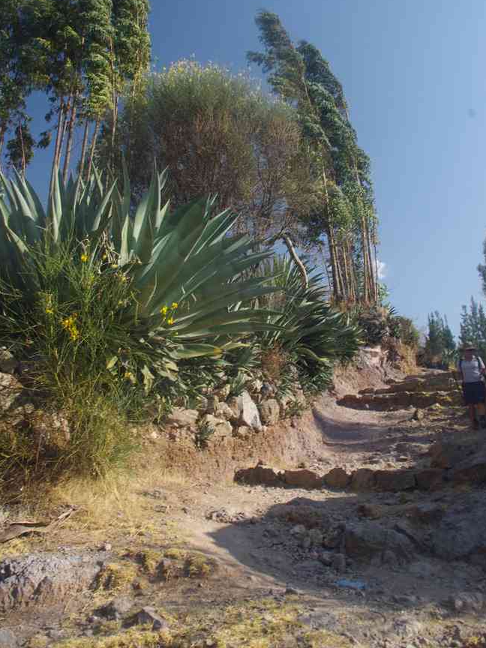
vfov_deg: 59.7
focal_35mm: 30
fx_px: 562
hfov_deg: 46.8
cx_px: 248
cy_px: 279
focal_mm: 18
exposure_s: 1/50
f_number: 11
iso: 200
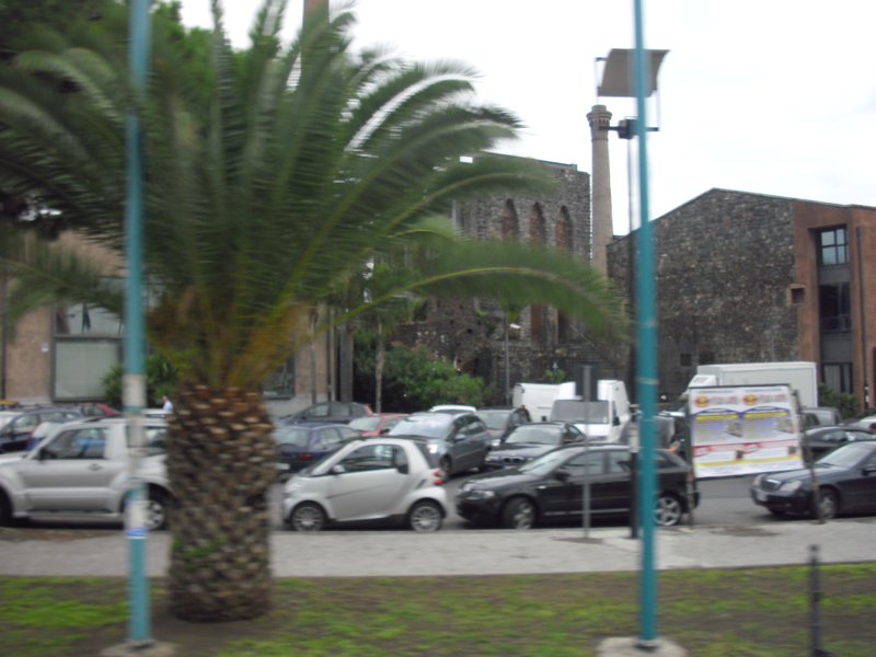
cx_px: 438
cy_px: 328
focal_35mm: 38
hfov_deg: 49.0
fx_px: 962
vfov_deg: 37.7
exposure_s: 1/100
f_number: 8
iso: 100
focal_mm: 6.2
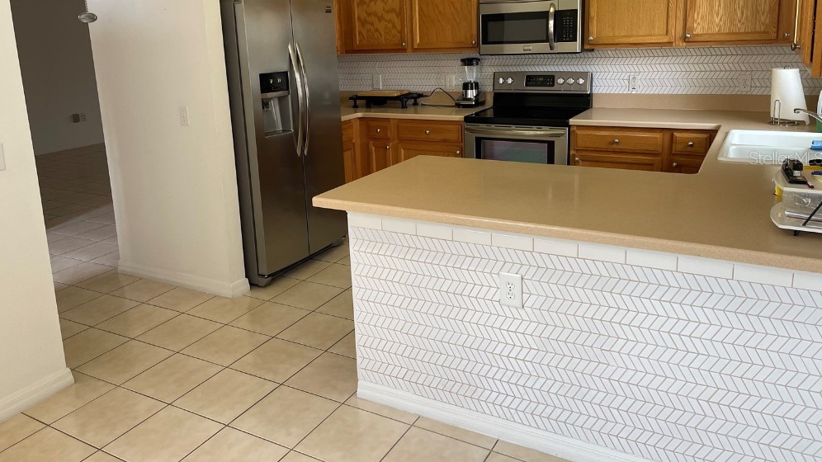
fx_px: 610
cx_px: 404
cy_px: 158
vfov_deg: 41.0
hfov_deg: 67.9
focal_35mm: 28
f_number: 1.6
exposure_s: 1/120
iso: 100
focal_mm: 5.1
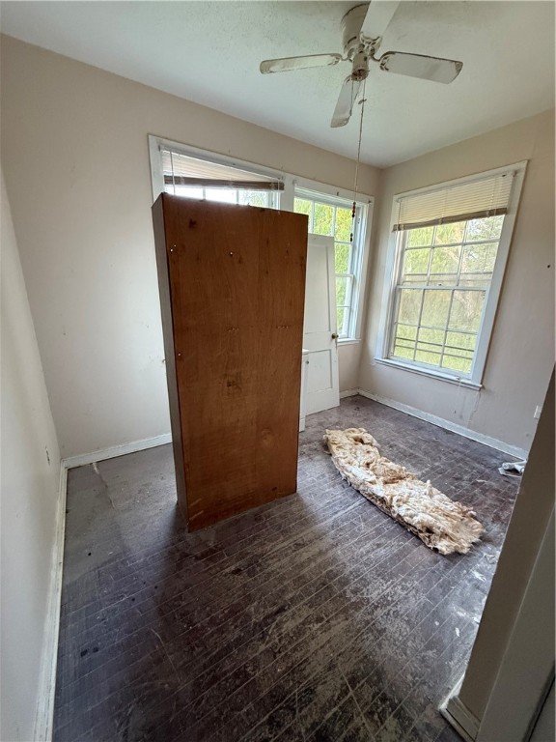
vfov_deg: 102.1
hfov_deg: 85.7
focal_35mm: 14
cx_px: 278
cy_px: 371
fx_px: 300
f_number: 2.2
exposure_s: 1/60
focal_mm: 2.22
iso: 400
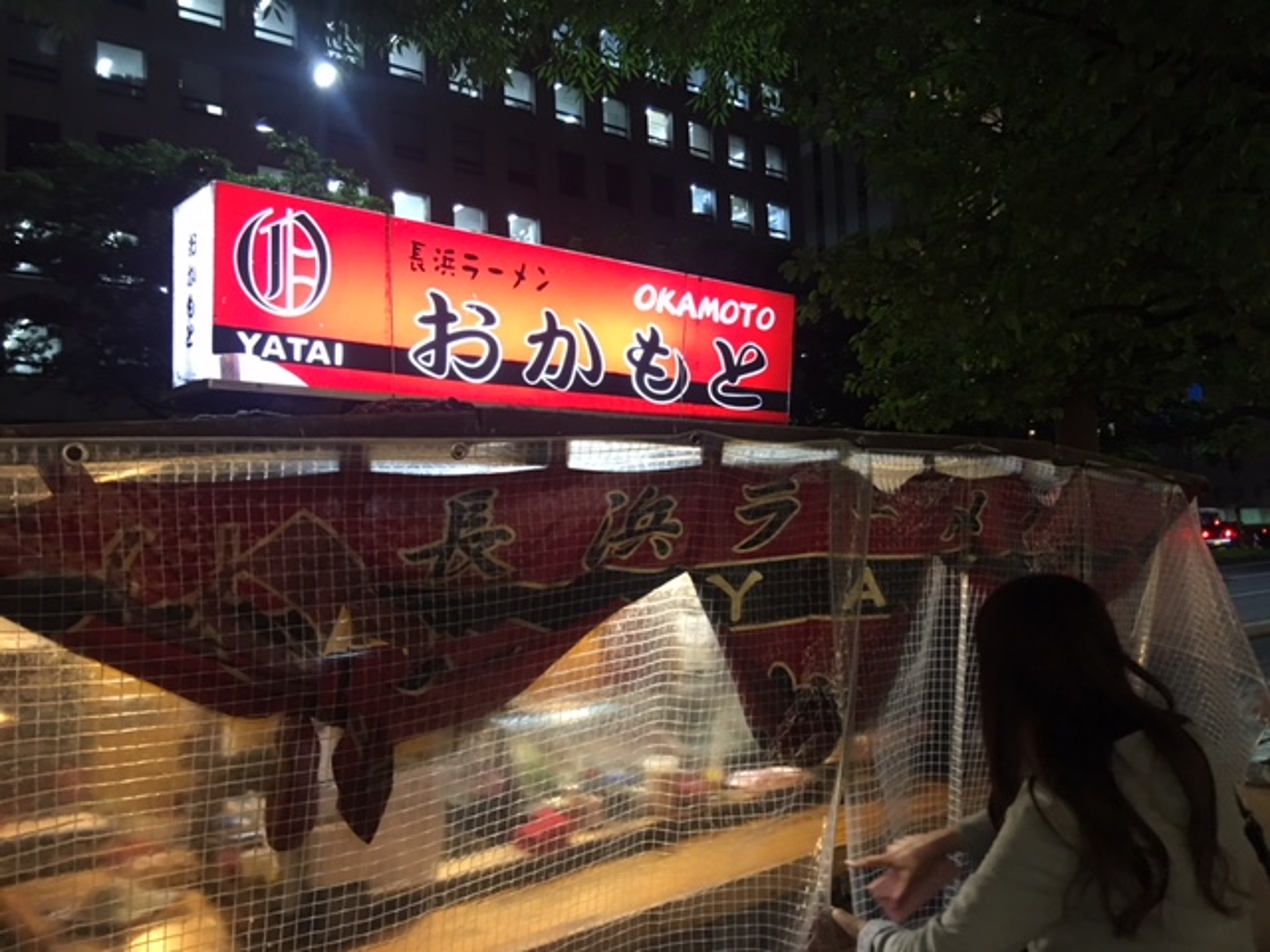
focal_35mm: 29
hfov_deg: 61.7
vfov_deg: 48.2
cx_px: 635
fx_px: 1064
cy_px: 476
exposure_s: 1/10
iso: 80
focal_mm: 4.15
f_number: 2.2
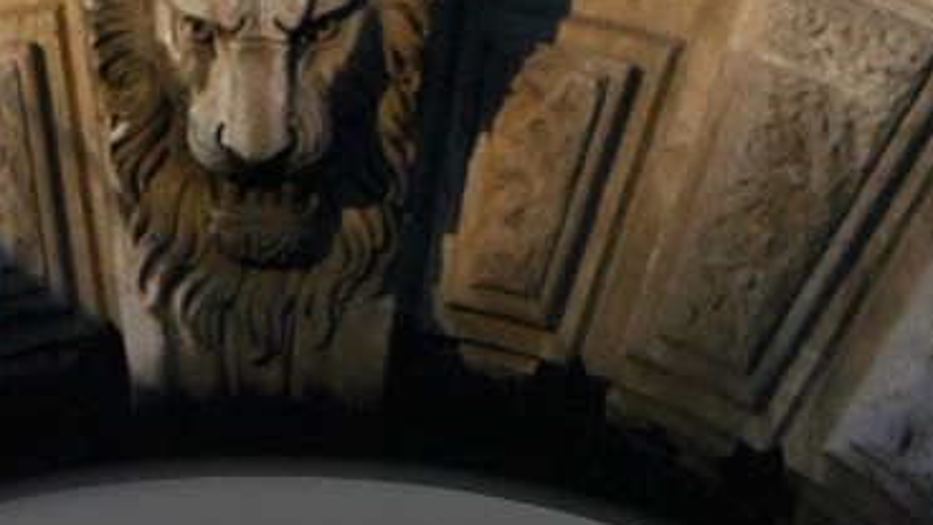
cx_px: 261
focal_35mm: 1437
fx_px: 35551
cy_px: 1661
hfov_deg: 1.5
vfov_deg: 0.8
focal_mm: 140
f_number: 9
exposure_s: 1/320
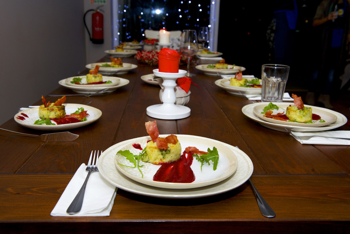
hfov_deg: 54.4
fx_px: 340
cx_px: 175
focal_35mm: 35
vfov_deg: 37.9
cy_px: 117
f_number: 8
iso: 320
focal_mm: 35
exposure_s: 1/125
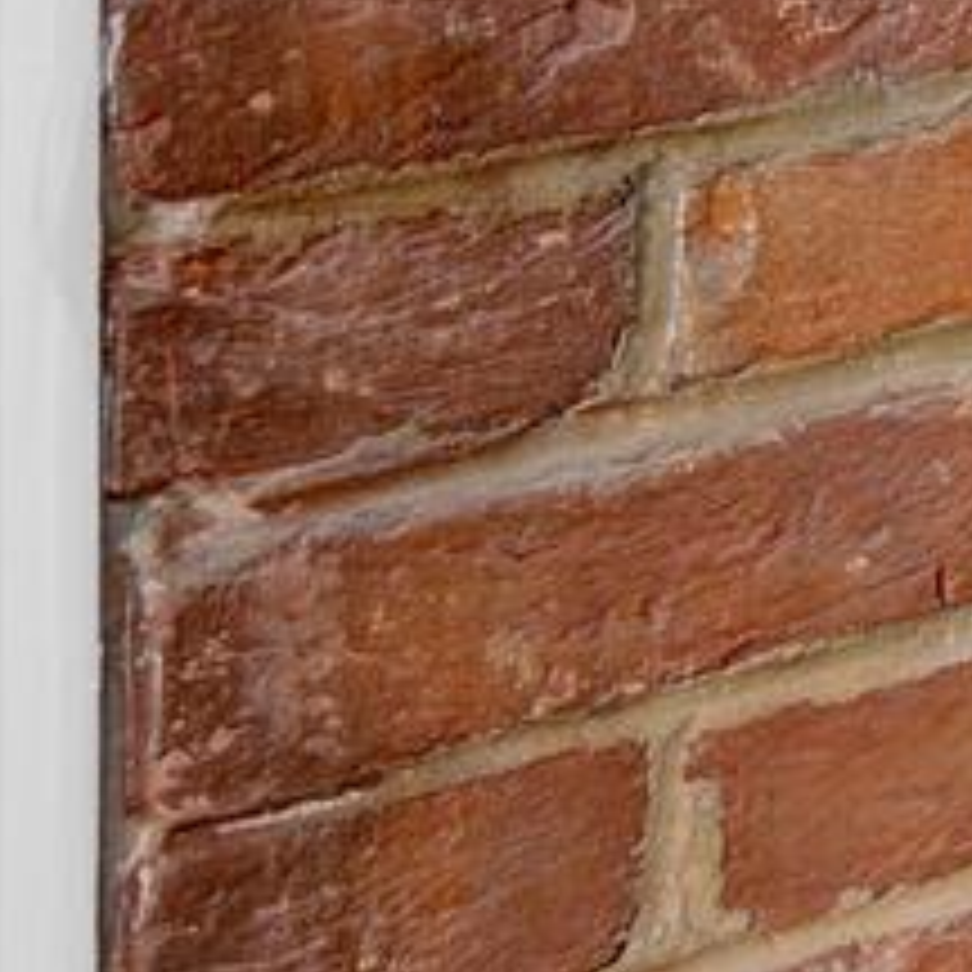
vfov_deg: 12.4
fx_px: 4098
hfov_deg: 7.4
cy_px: -778
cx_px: 4264
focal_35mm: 129
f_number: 8
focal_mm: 16
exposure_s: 1
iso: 100
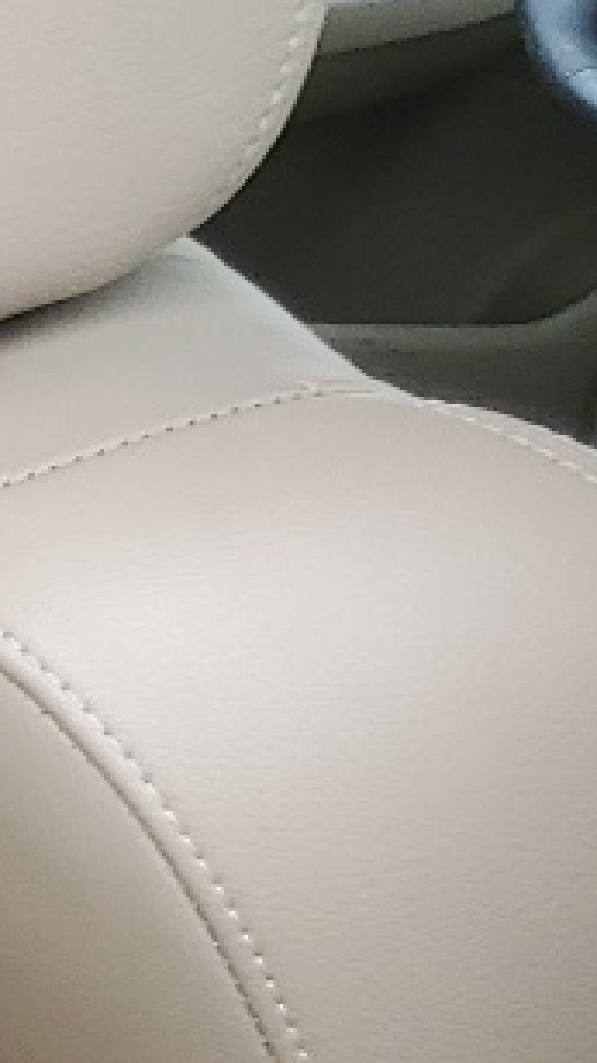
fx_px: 4141
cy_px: 928
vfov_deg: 14.5
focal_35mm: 147
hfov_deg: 6.8
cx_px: -1643
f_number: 1.5
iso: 50
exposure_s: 1/120
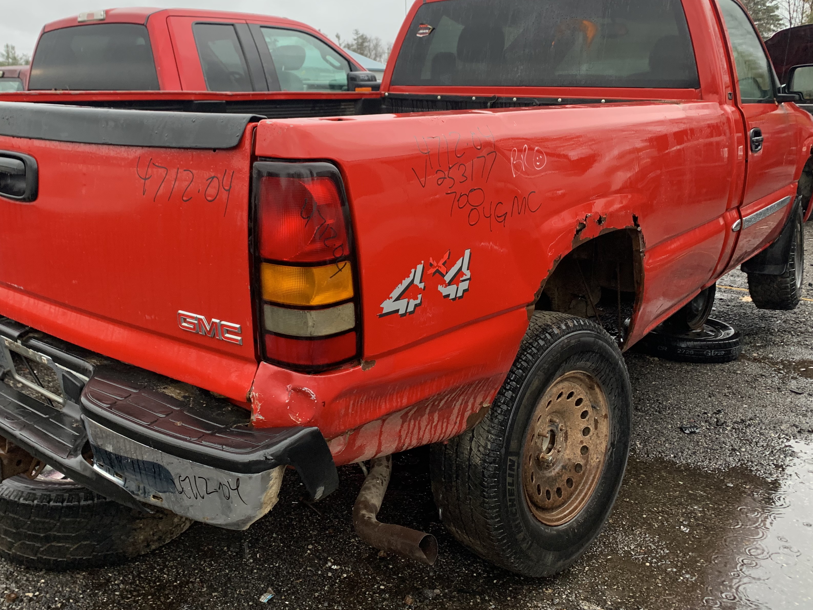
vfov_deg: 42.8
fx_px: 775
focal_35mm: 33
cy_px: 258
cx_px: 352
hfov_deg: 55.2
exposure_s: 1/60
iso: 100
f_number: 1.8
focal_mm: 4.25
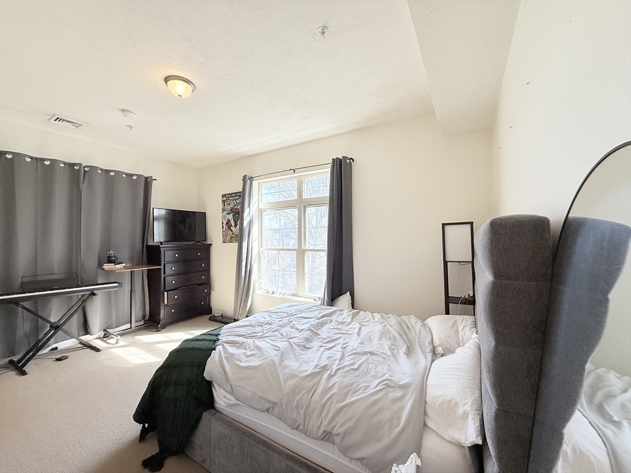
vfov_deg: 85.7
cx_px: 316
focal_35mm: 14
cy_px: 236
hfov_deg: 102.1
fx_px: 255
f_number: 2.2
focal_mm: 2.22
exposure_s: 1/120
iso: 80
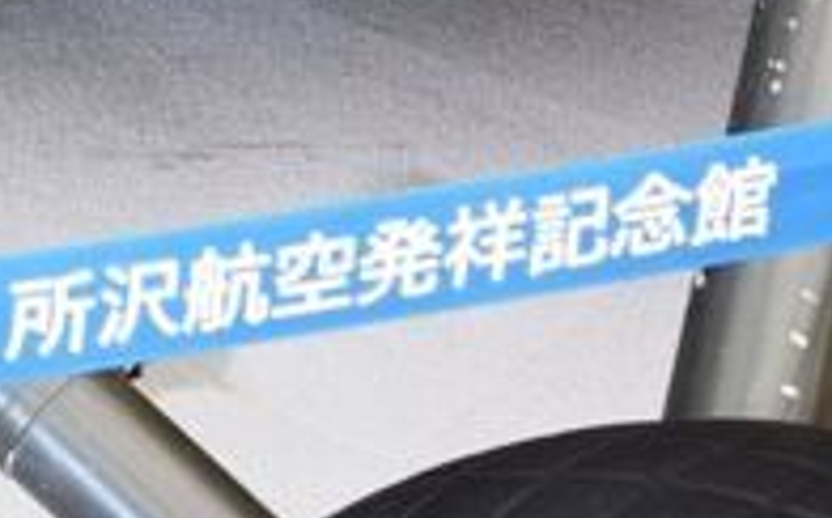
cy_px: -1100
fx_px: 4530
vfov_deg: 6.0
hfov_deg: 9.1
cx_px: -1358
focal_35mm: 200
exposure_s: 1/125
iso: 400
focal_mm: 20
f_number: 5.6
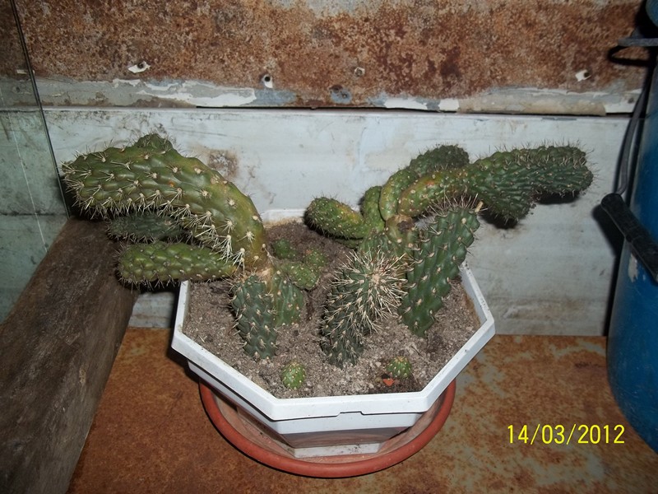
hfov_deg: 56.8
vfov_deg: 44.2
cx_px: 329
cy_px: 247
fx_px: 608
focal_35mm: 32
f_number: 2.9
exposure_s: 1/30
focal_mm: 5.7
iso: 64
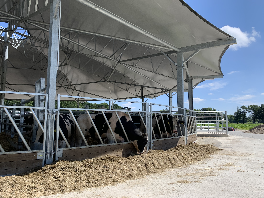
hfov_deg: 67.3
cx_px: 132
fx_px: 198
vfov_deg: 53.1
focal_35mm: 26
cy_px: 99
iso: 25
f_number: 1.8
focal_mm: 4.25
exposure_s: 1/1718
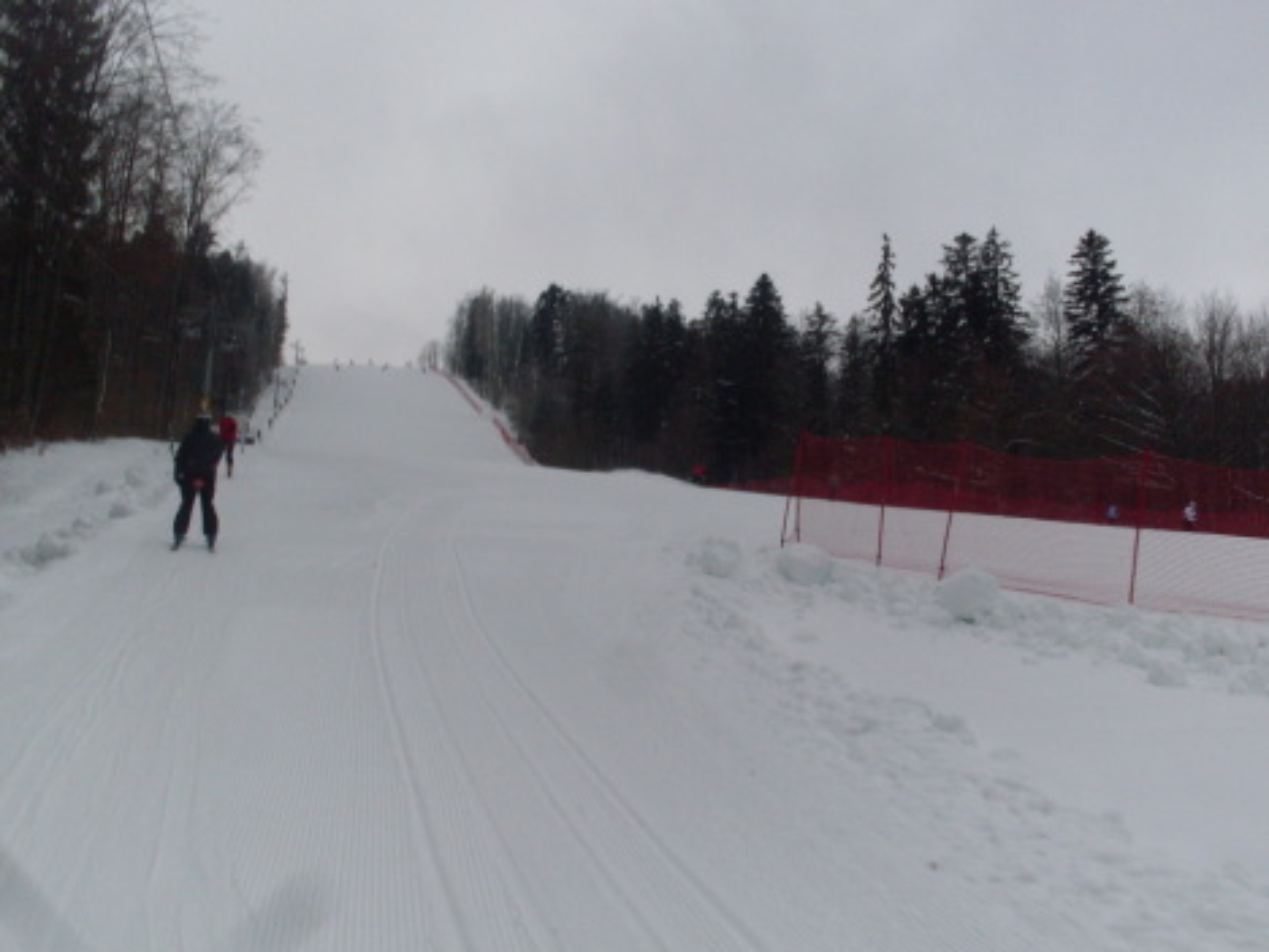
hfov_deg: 47.9
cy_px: 477
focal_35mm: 39
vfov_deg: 36.8
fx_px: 1430
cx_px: 640
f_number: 8.4
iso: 80
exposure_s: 1/90
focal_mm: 6.3
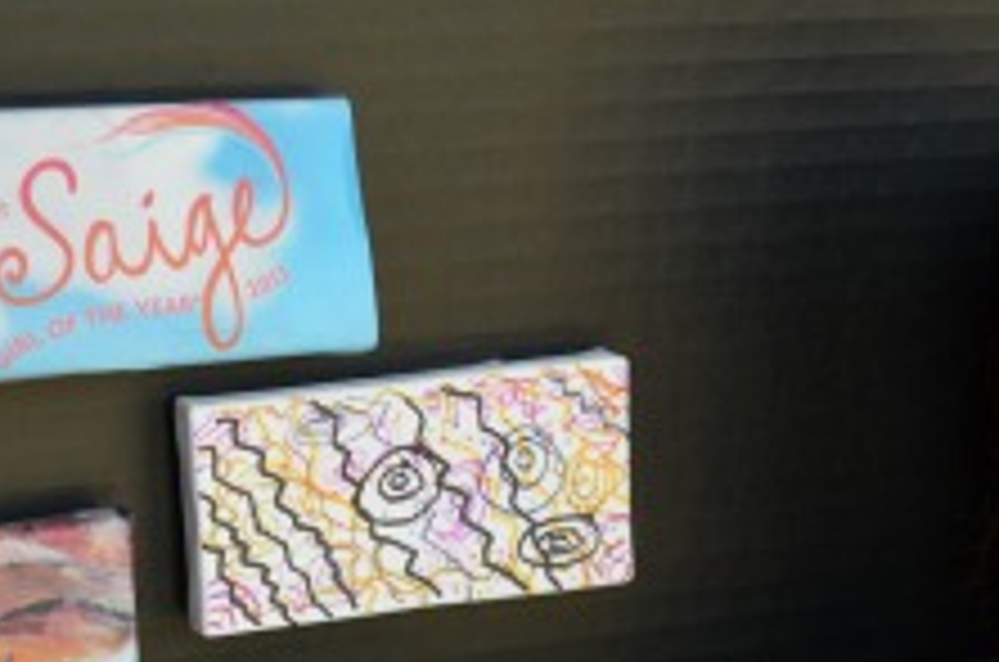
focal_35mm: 117
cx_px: 724
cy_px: 779
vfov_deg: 11.4
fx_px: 3240
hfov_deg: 17.4
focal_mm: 32
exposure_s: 1/60
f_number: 4.8
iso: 560
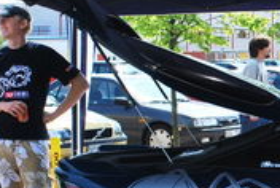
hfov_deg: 15.0
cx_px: 344
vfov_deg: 10.5
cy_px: 139
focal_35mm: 131
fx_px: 1021
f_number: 7.1
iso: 100
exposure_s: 1/200
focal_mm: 24
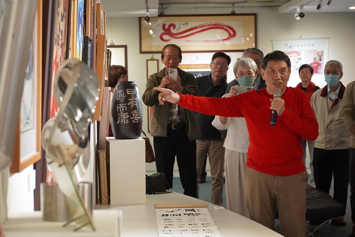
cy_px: 118
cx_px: 178
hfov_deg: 19.7
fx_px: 1021
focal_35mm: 104
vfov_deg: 13.2
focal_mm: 69
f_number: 5.6
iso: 4000
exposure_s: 1/160
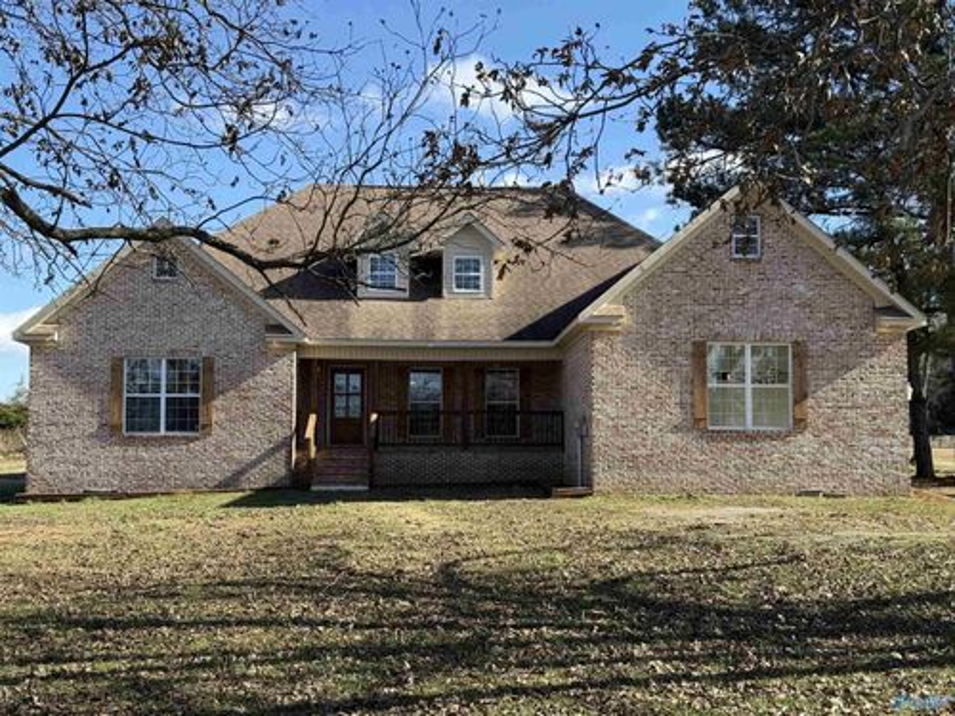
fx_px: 1324
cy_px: 358
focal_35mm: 48
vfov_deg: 30.3
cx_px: 478
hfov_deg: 39.7
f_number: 1.78
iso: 80
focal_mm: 6.76
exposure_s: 1/1980
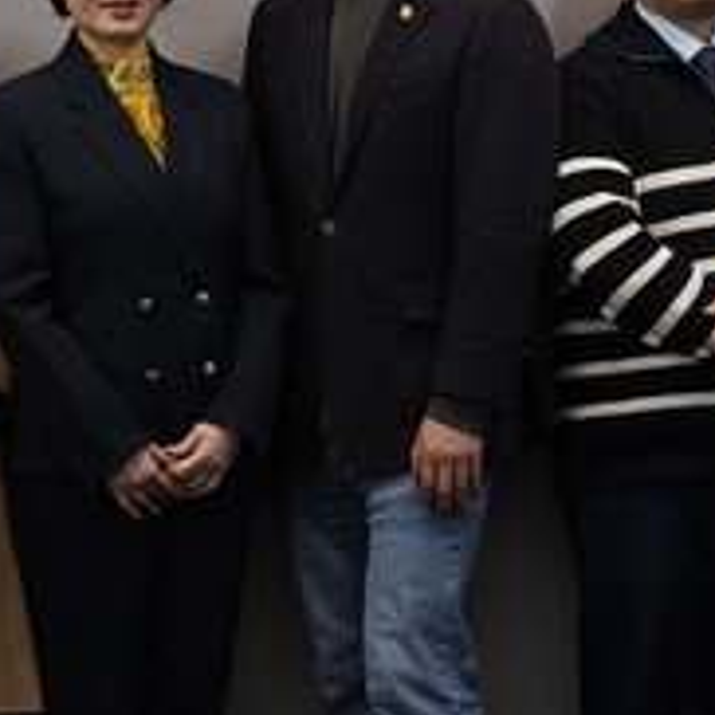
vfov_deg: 7.5
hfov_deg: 7.5
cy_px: -26
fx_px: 5445
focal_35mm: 233
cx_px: 852
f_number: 2.8
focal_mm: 50
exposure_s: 1/100
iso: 400
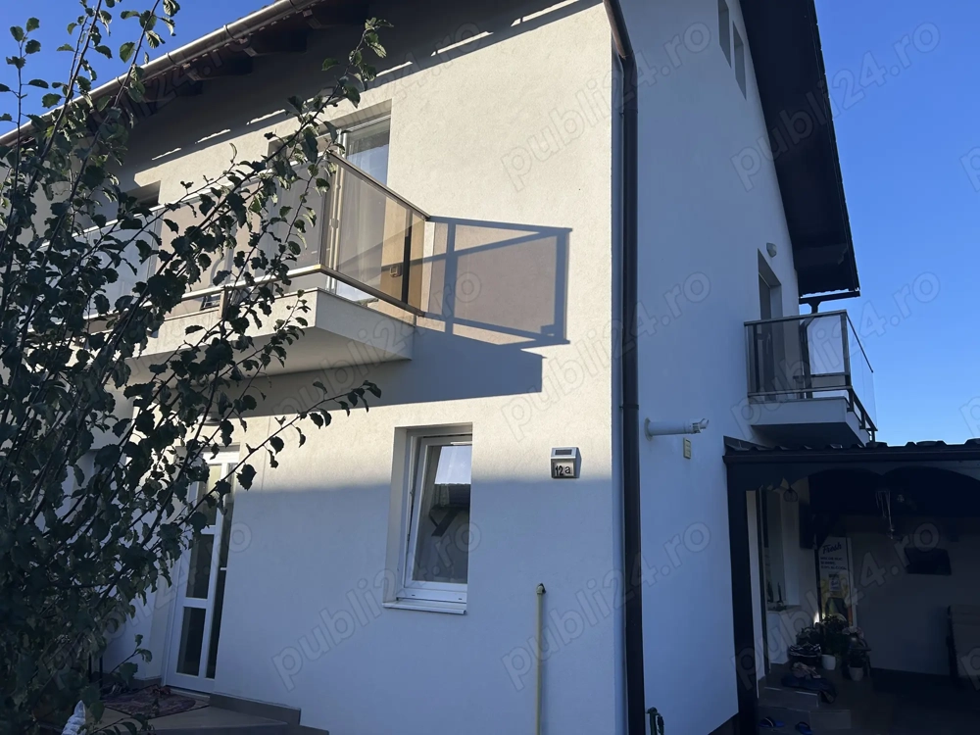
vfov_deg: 53.1
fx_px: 736
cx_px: 490
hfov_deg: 67.3
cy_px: 368
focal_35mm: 26
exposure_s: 1/2841
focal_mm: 5.7
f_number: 1.5
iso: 50
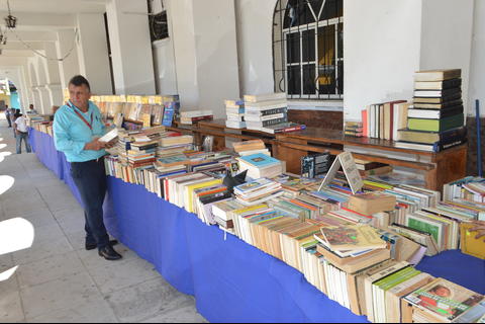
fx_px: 364
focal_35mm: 27
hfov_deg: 67.4
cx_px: 242
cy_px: 162
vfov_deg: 47.9
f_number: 8
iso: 200
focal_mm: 18
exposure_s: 1/125
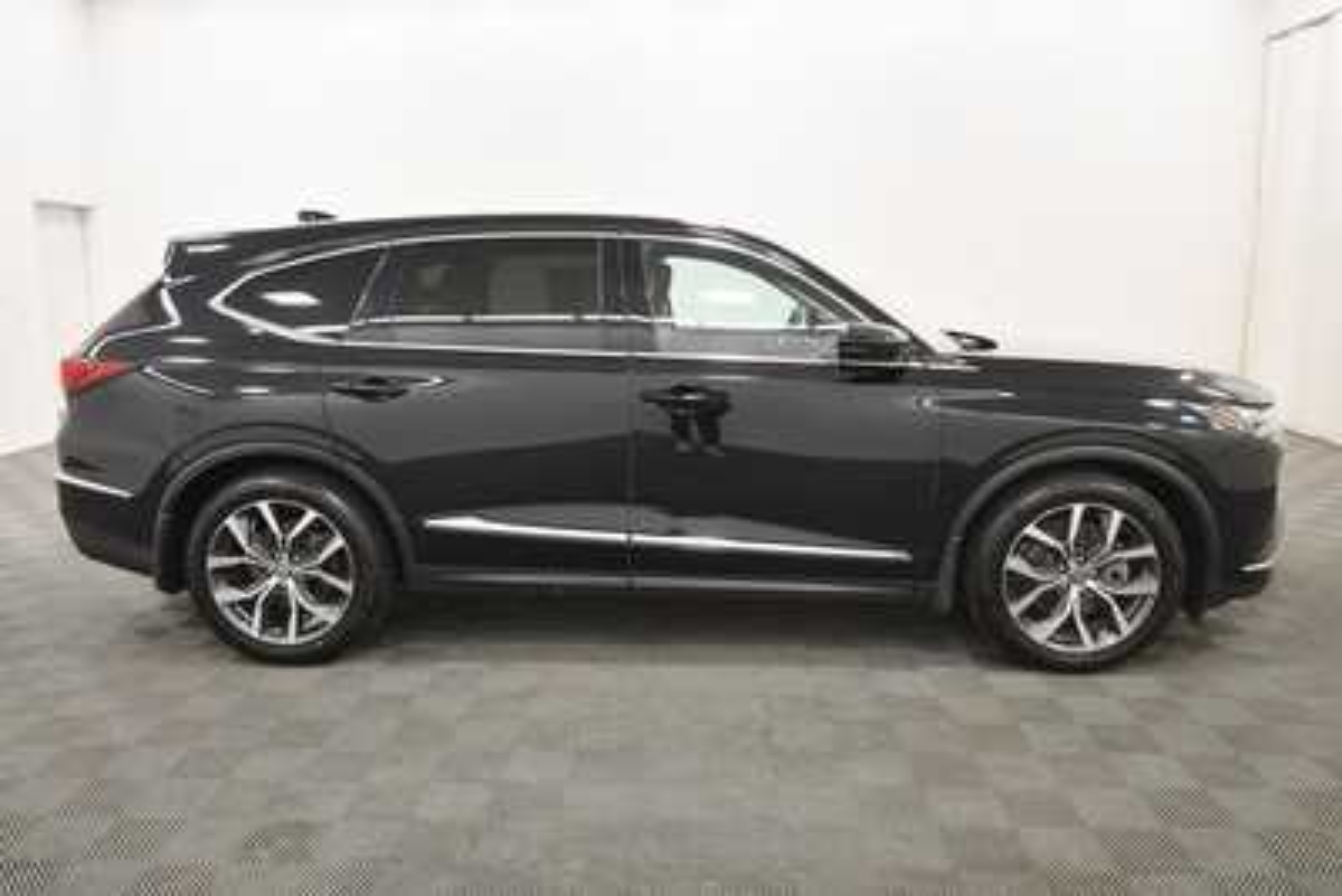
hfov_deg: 71.5
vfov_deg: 51.3
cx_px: 671
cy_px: 448
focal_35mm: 25
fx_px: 932
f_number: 5.3
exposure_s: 1/125
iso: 1250
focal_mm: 17
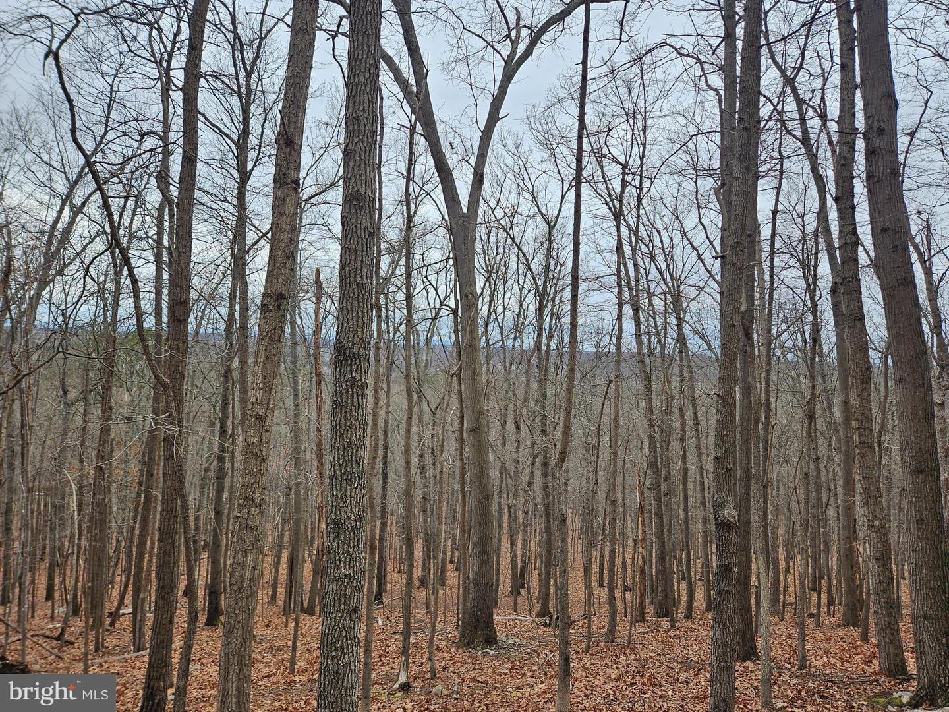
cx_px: 474
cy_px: 356
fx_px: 631
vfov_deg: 58.9
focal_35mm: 23
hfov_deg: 73.9
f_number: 1.8
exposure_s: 1/180
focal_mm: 5.4
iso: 25
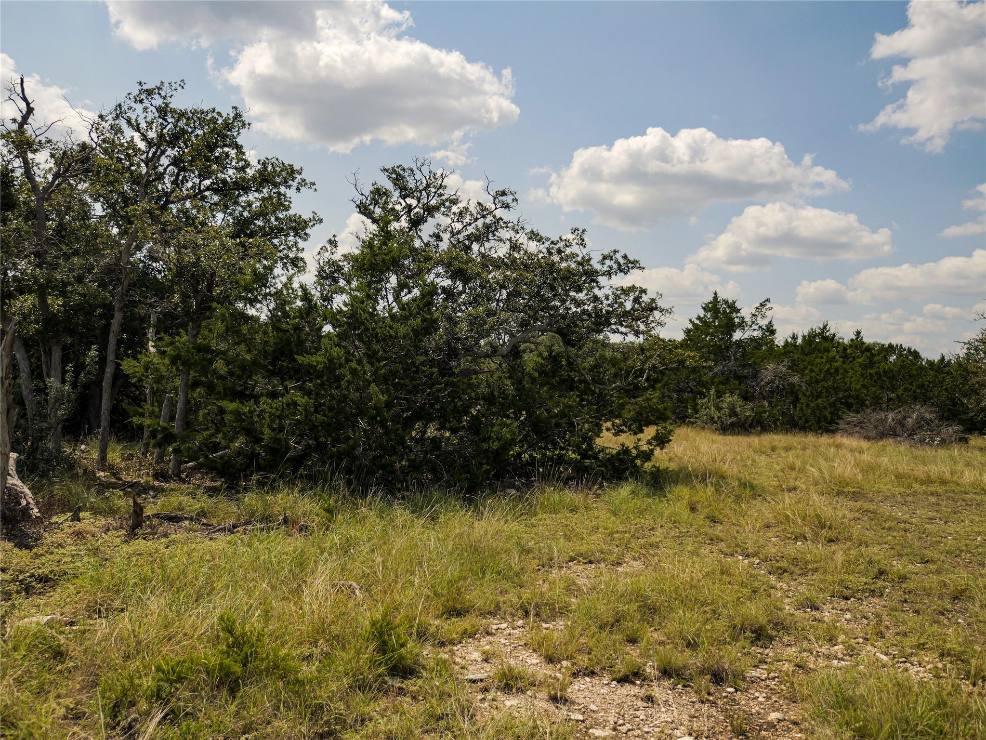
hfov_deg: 60.0
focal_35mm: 30
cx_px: 493
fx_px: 855
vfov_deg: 46.8
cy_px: 370
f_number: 2.8
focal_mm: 15
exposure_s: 1/2500
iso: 100
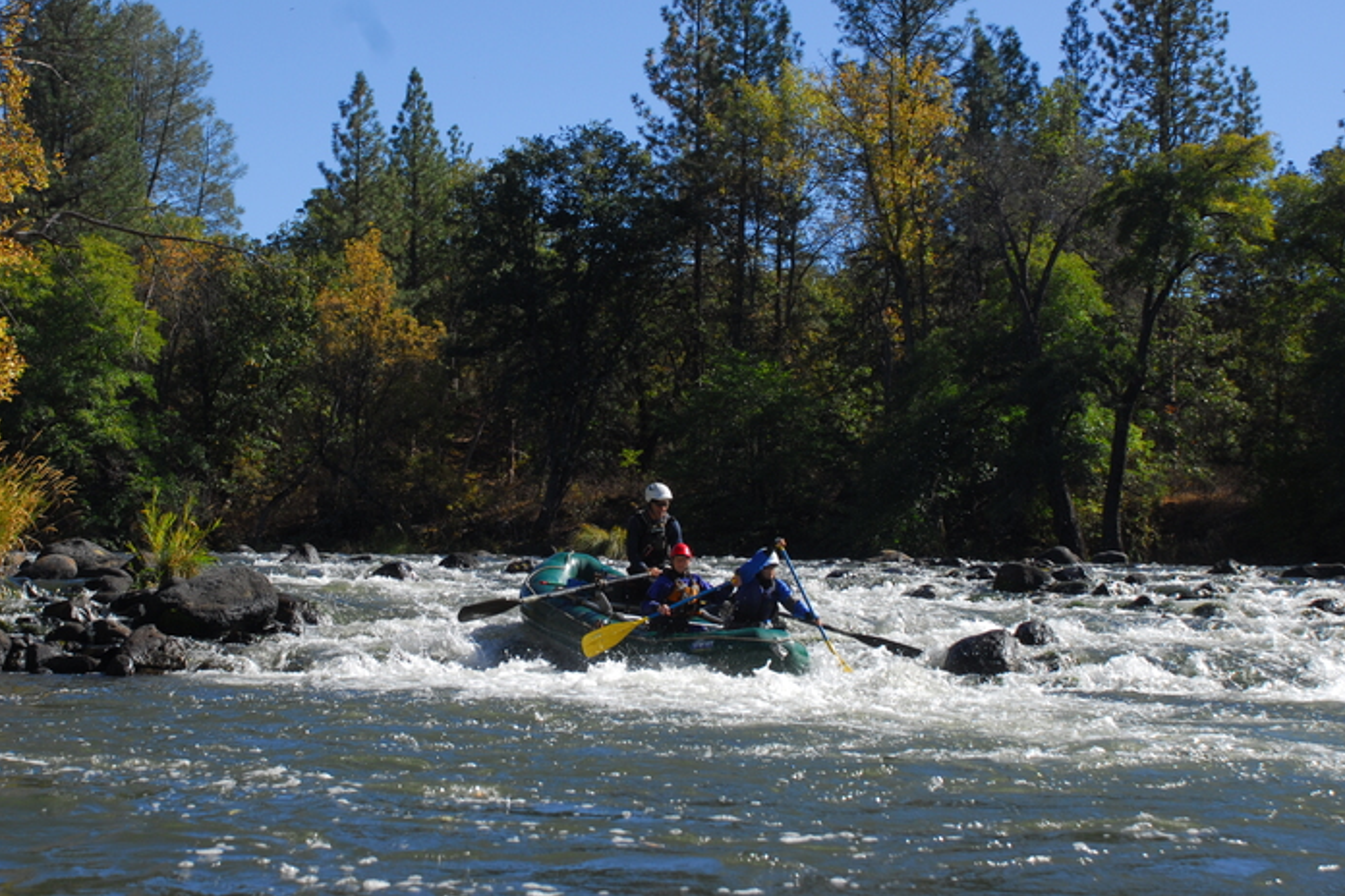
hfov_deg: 29.2
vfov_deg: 19.7
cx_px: 620
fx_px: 2578
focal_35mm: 69
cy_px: 385
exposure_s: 1/400
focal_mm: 40
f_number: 6.3
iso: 160
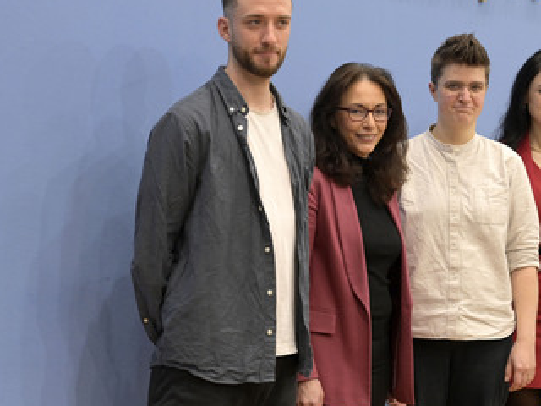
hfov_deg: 22.2
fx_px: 1375
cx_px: 361
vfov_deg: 16.8
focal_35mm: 88
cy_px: 193
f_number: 5.6
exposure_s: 1/320
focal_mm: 65
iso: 5000
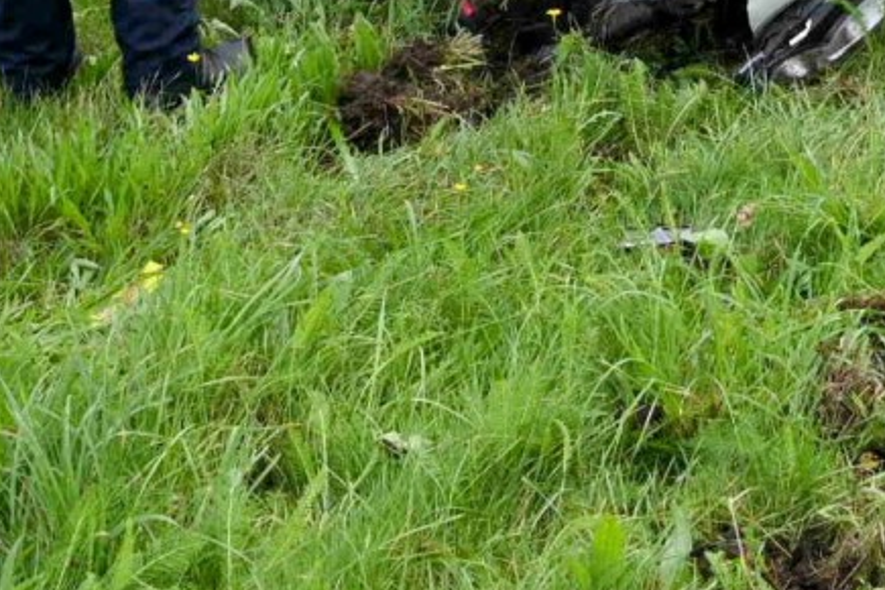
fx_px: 2606
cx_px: 665
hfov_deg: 19.1
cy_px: -370
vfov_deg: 12.1
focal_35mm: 106
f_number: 6.3
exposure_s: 1/160
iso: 200
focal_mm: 24
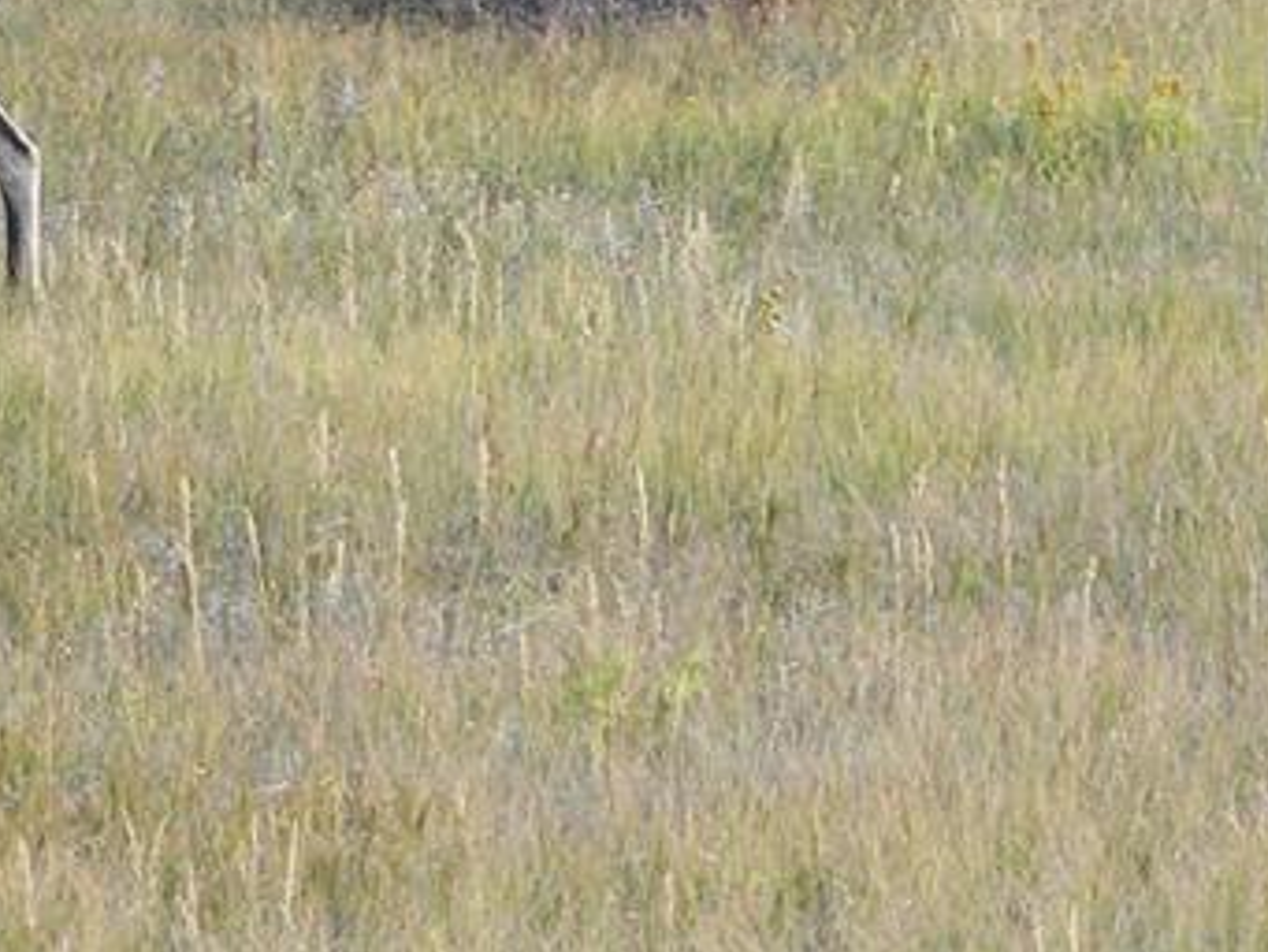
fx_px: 21033
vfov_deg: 2.6
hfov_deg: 3.5
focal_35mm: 574
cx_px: 1056
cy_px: -379
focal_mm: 31.6
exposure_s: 1/60
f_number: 3.6
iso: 64
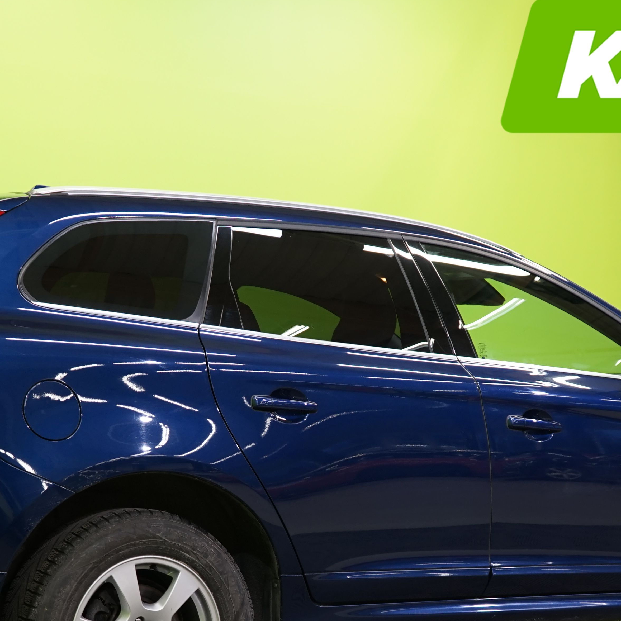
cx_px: 302
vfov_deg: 22.0
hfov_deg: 22.2
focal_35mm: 78
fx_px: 1583
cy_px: 474
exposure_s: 1/30
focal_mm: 36
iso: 500
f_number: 4.5
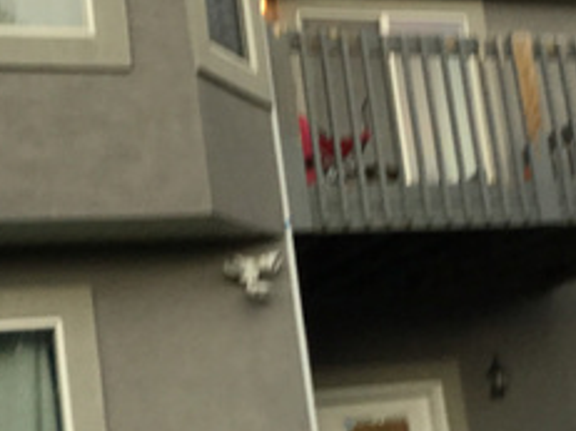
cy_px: 254
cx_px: 302
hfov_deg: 22.8
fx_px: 1430
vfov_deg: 17.1
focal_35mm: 86
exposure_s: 1/40
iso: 25
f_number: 2.4
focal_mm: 3.3
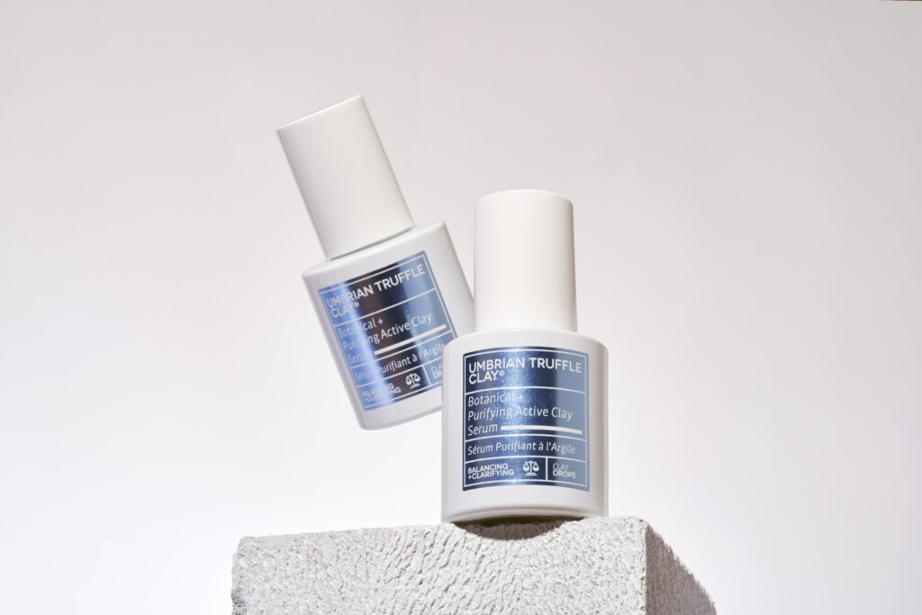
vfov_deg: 13.0
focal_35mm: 105
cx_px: 461
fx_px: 2689
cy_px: 308
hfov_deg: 19.5
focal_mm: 105
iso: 64
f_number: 22
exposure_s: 1/160
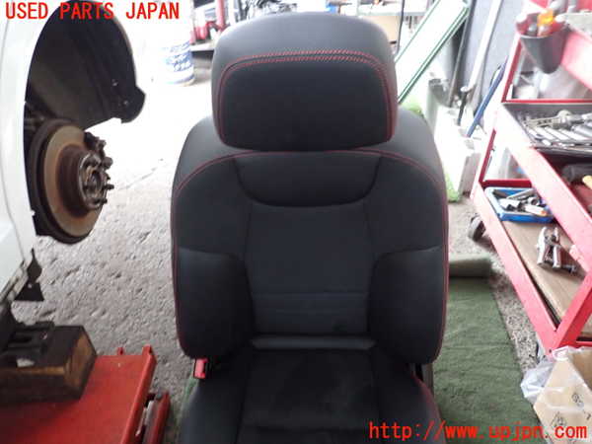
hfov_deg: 69.4
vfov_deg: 54.9
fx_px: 428
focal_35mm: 25
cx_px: 296
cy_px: 222
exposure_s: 1/30
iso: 640
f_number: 2
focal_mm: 4.5
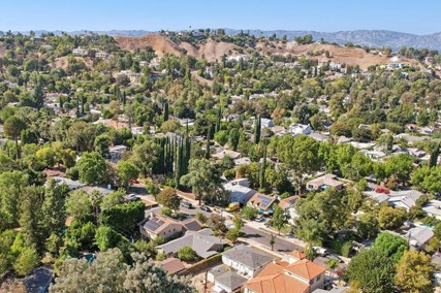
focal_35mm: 33
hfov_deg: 56.5
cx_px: 163
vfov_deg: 39.7
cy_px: 182
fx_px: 404
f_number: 2.8
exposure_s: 1/1250
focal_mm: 8.4
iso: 100
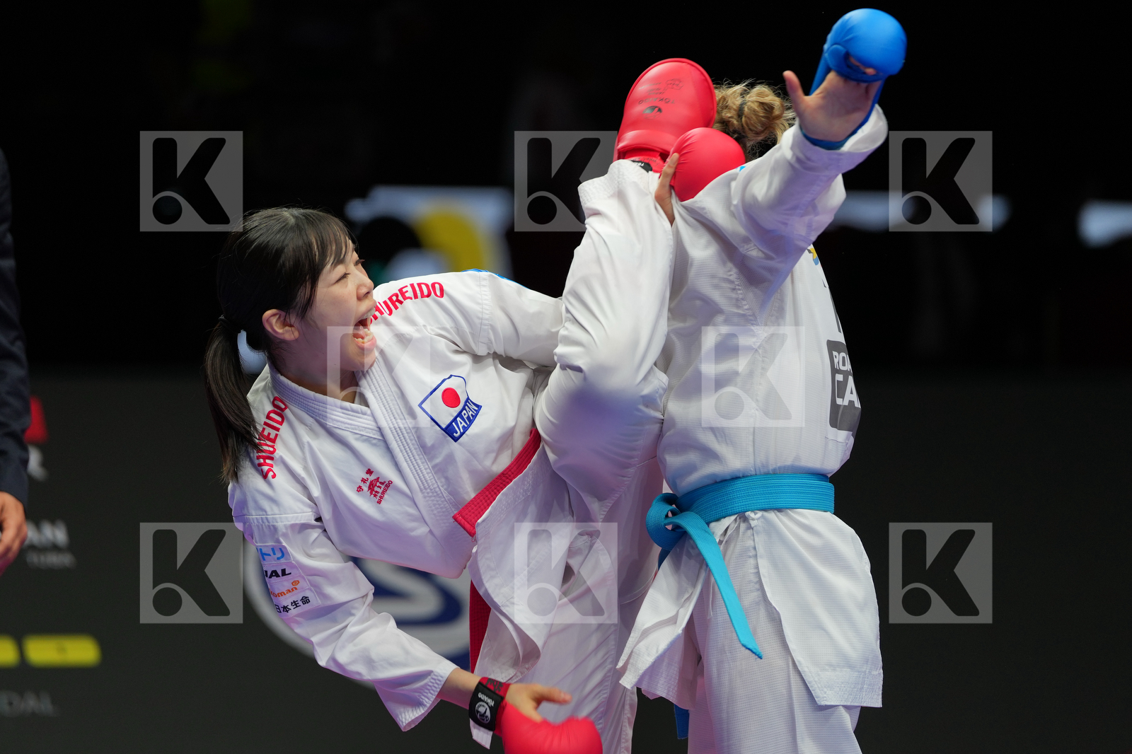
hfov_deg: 6.9
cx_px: 566
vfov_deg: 4.6
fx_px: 9431
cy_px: 377
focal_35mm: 300
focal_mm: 200
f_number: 2.8
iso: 400
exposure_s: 1/1000
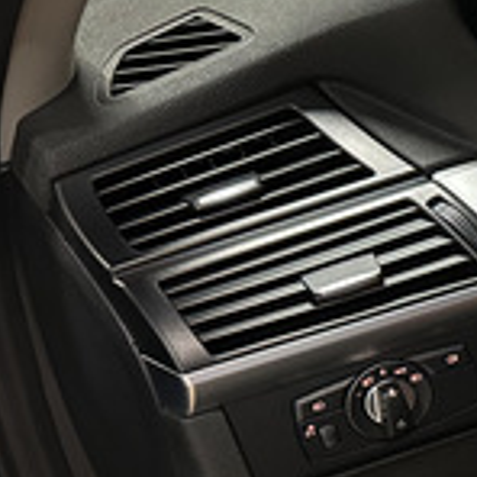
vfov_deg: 18.6
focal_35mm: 93
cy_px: 309
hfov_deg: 14.5
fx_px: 1450
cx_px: 1031
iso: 800
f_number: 1.8
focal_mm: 6.86
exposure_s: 1/25
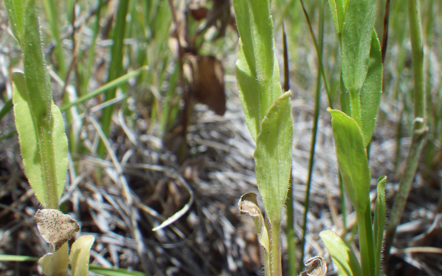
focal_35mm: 37
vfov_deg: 34.4
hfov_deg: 52.7
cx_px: 223
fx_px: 446
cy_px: 123
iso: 125
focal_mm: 6.1
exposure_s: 1/640
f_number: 4.6
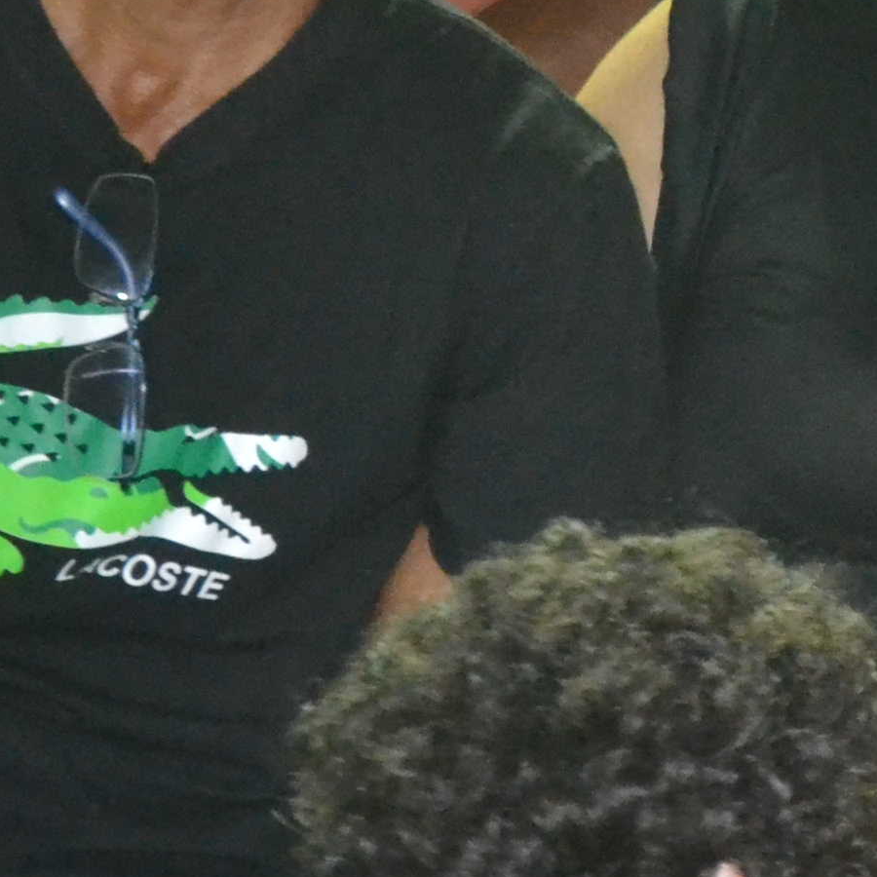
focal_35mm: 248
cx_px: 1760
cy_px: 329
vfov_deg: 7.1
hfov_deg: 6.8
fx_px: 7109
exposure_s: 1/60
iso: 3200
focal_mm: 38
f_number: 4.5
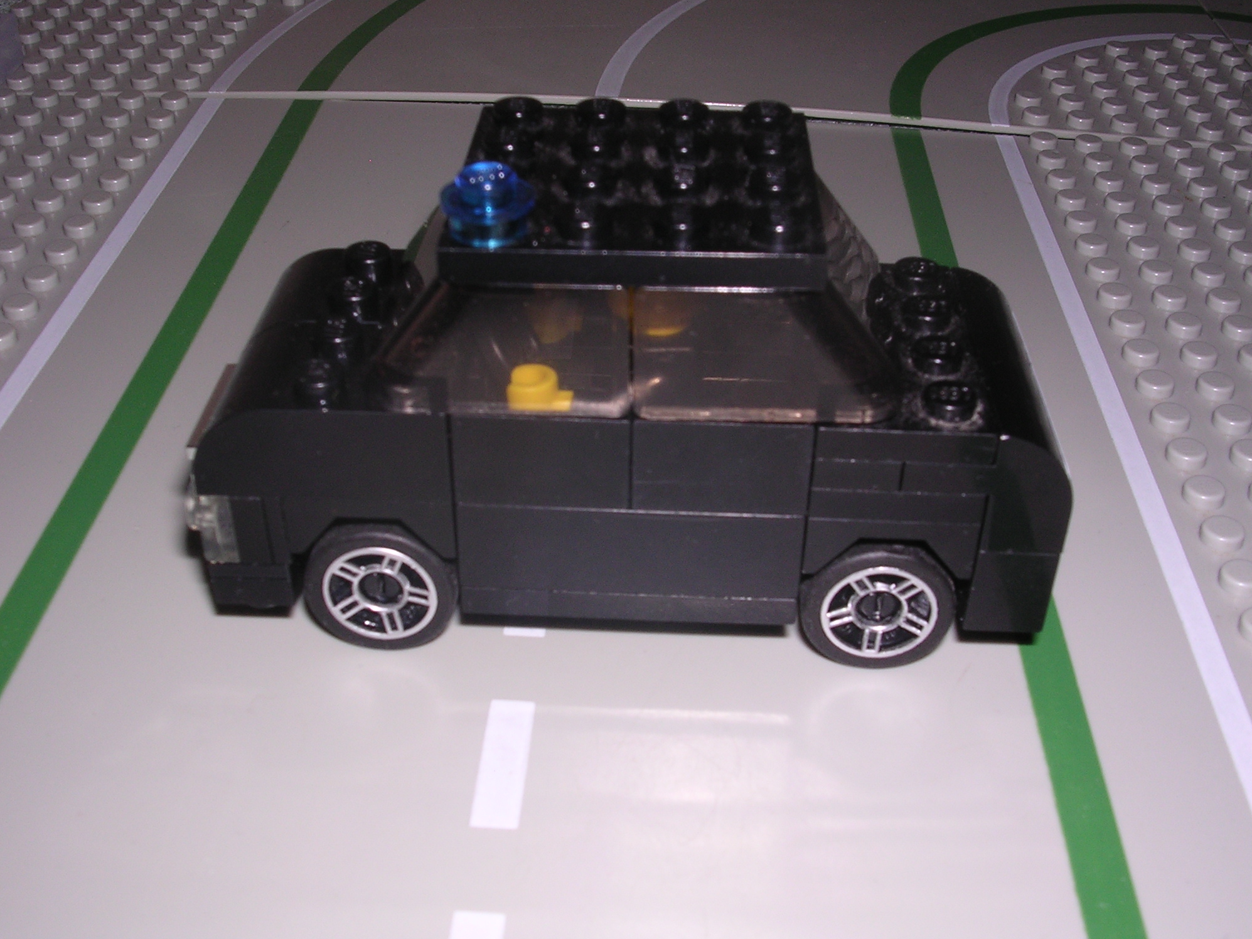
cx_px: 611
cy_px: 464
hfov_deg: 47.9
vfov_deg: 36.8
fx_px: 1411
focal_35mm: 39
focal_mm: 5.8
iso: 100
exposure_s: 1/60.1
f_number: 5.6
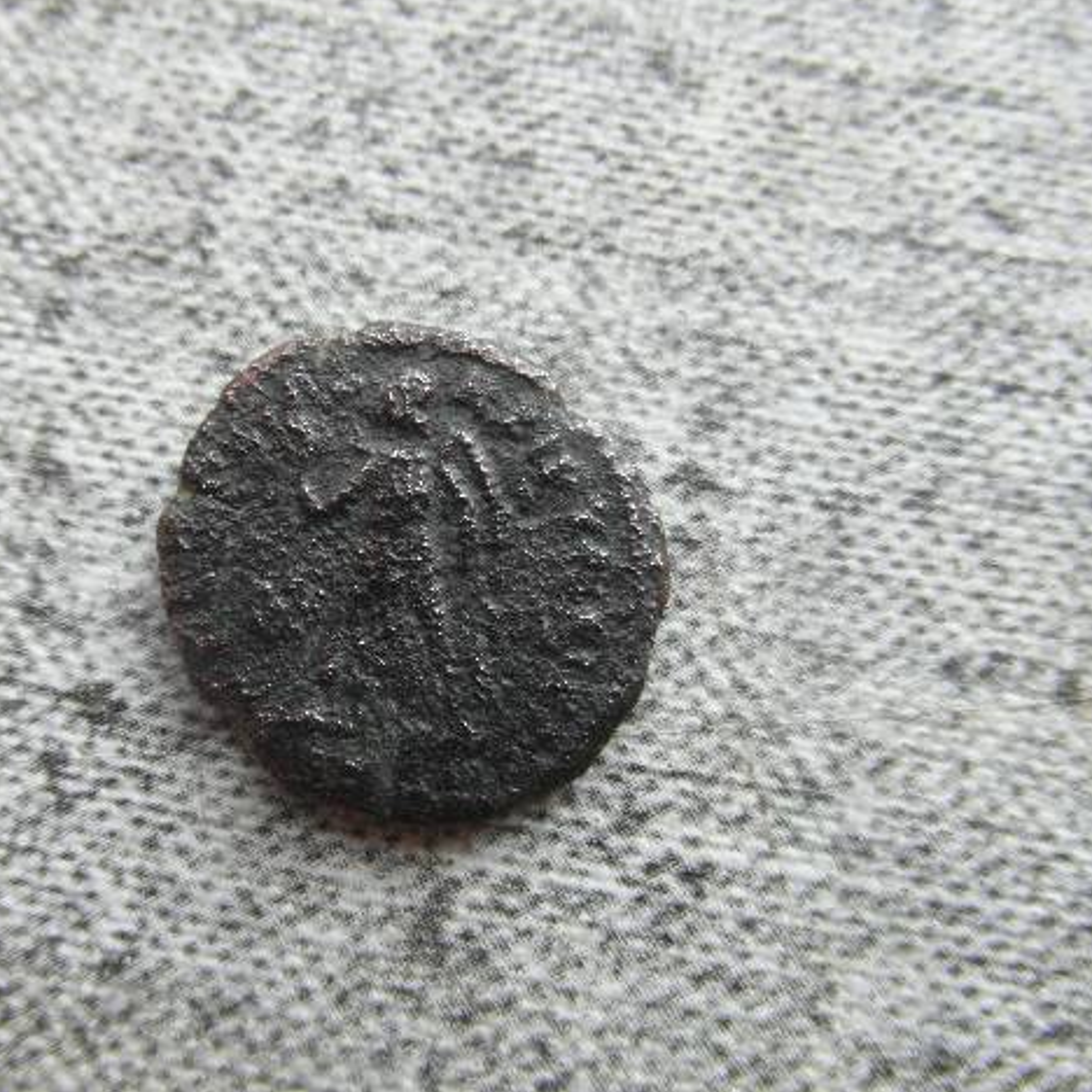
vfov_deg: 55.6
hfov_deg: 55.1
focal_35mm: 29
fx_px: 1035
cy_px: 534
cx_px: 420
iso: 320
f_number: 3.2
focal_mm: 4
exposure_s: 1/30
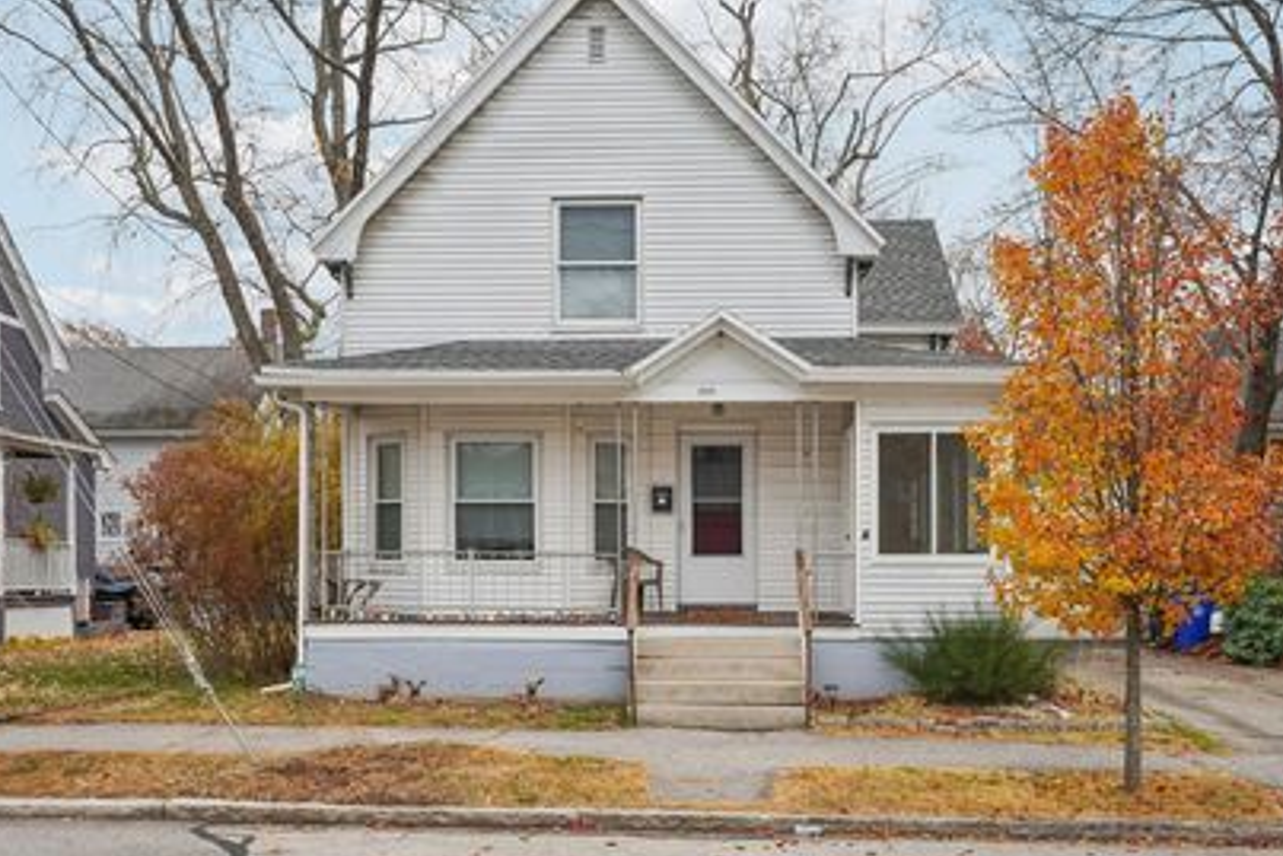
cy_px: 422
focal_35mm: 31
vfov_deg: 42.4
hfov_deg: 60.2
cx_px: 704
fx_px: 1105
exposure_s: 1/40
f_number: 8
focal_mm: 25
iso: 100
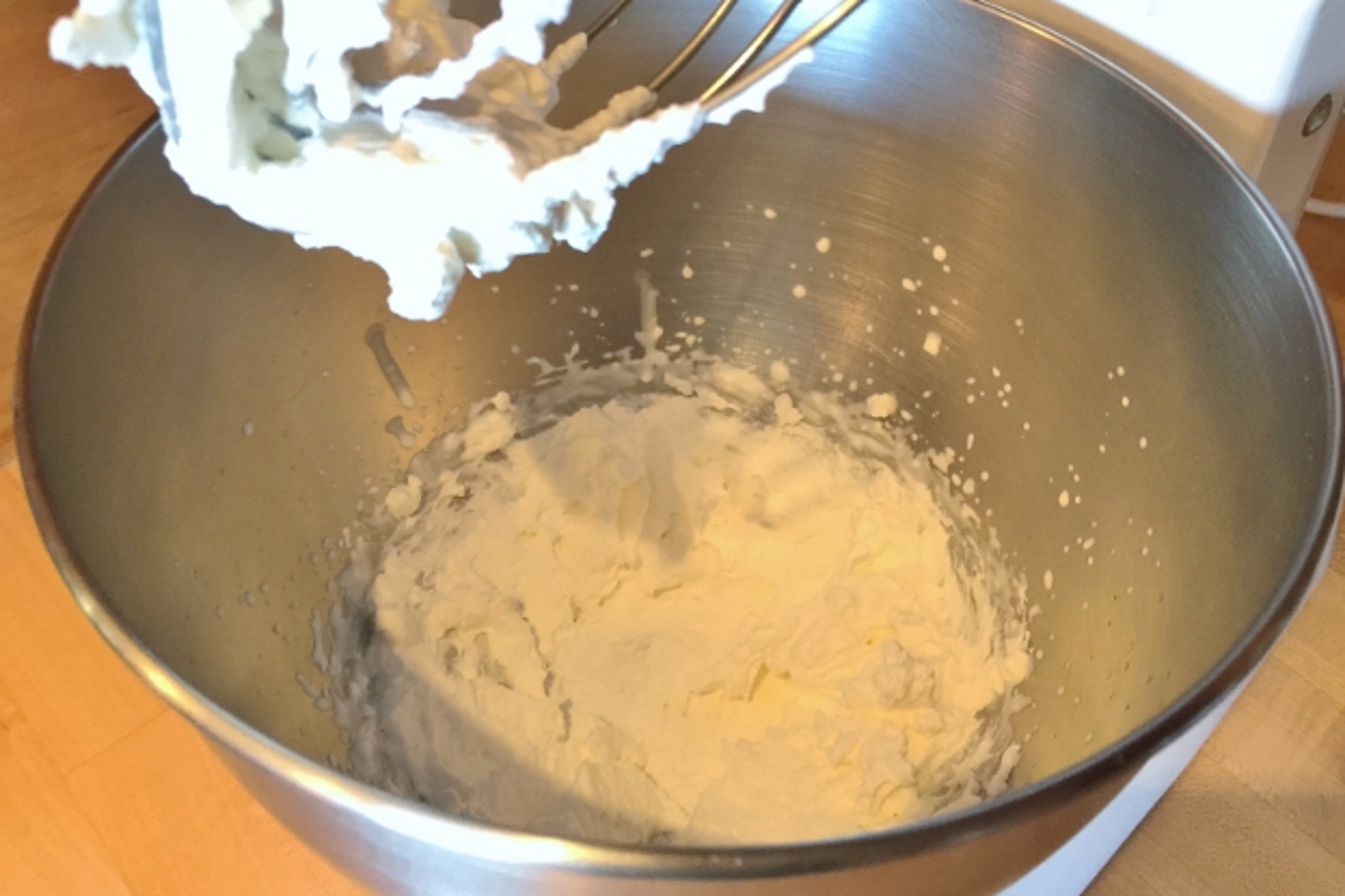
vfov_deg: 42.3
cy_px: 449
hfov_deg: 60.3
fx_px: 1158
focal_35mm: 31
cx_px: 689
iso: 100
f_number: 2.2
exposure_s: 1/15
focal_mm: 4.15
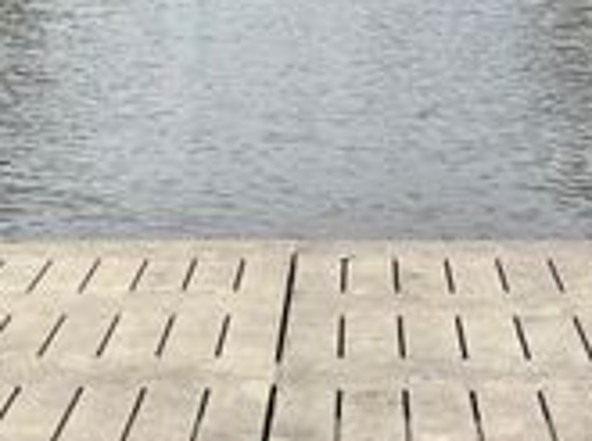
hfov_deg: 24.6
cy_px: -95
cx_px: 190
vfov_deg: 17.7
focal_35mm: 79
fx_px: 1348
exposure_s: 1/2451
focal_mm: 5.96
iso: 50
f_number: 1.6
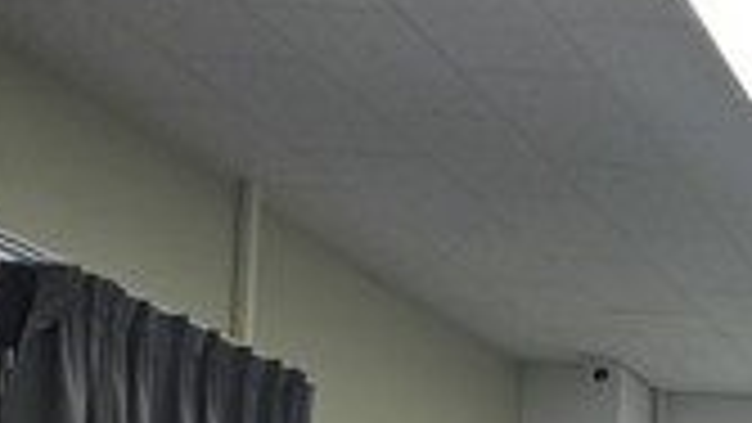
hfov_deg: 18.8
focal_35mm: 90
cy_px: 702
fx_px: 1795
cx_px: 1315
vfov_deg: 12.5
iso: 64
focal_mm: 6.3
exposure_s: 1/120
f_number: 1.7
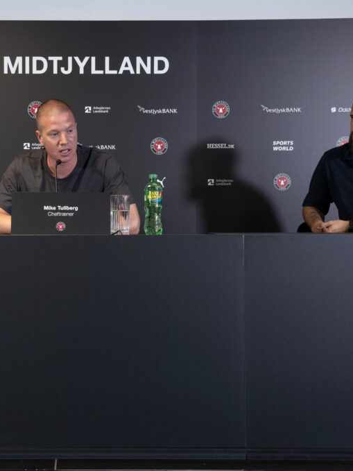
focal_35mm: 58
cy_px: 236
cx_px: 78
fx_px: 789
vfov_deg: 33.2
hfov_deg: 24.9
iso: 1600
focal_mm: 40
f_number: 4
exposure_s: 1/200
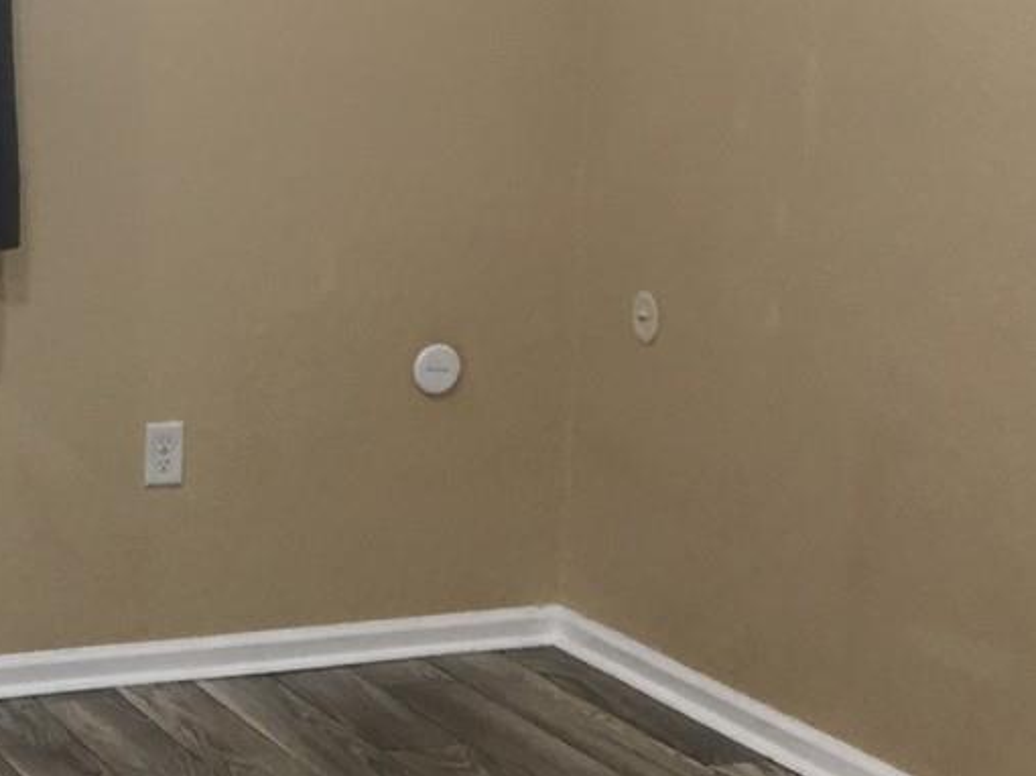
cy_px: 729
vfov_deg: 16.0
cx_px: -144
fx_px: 2722
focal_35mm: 91
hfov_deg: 20.4
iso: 80
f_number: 2.2
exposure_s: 1/30
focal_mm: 4.15
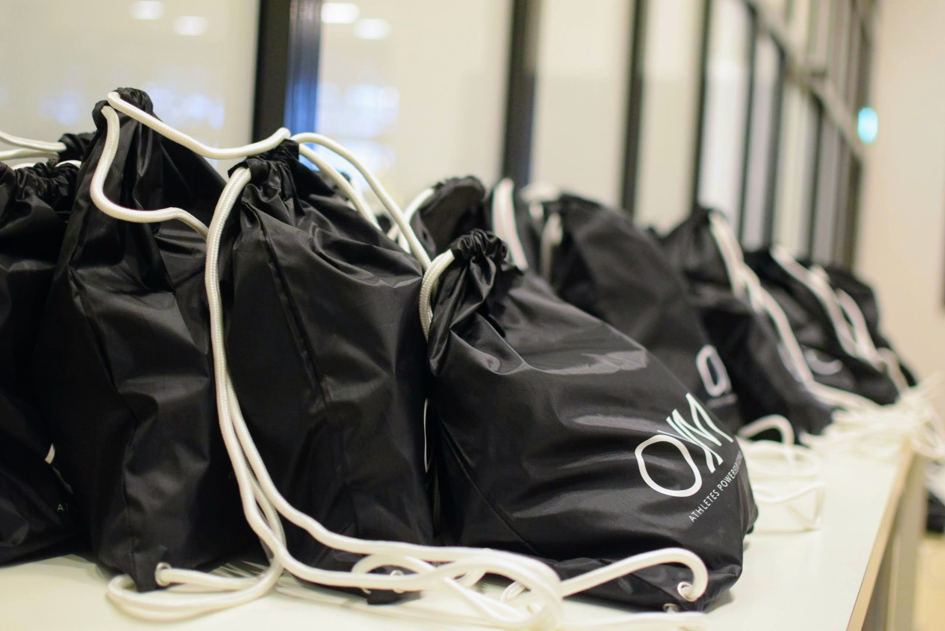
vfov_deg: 25.8
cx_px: 472
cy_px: 316
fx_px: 1379
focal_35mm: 52
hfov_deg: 37.8
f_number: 1.8
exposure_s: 1/200
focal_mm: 35
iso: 2500
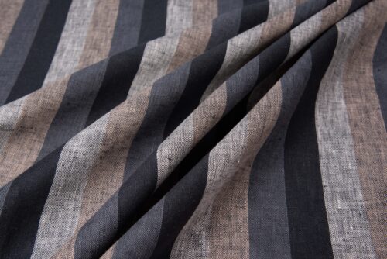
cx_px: 194
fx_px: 538
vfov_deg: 27.0
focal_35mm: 50
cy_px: 130
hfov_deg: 39.6
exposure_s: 1/125
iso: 100
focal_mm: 50
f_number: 11
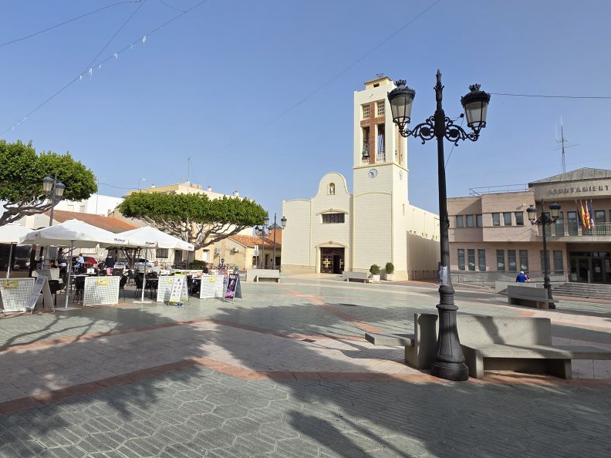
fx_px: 371
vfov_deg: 63.3
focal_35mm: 21
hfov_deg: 78.2
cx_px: 248
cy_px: 207
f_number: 1.9
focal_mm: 2.2
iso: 40
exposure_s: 1/2289
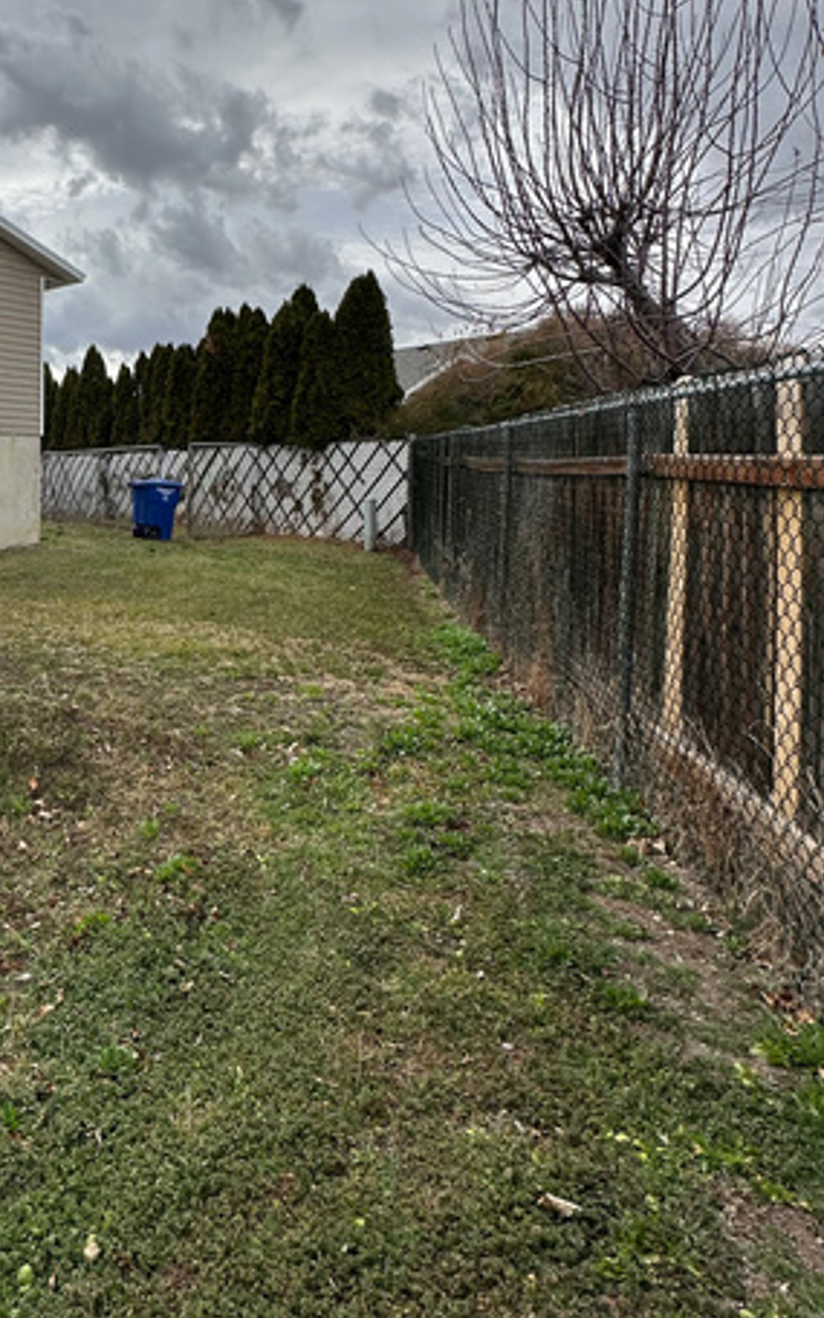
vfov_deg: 71.7
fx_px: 898
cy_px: 517
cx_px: 66
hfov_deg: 44.4
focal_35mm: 25
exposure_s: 1/1949
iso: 40
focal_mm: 2.22
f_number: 2.2
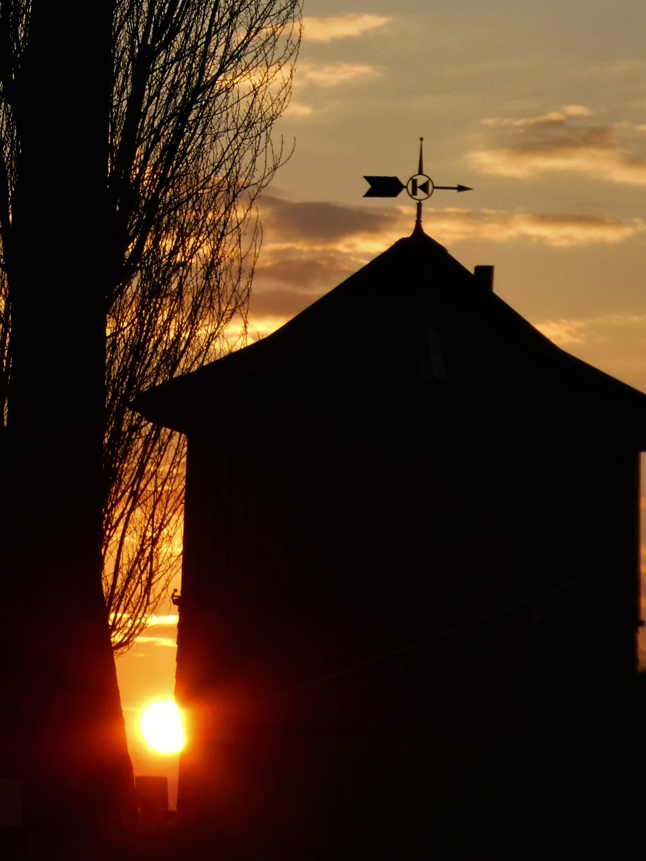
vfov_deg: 10.4
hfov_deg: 7.8
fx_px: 4678
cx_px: -61
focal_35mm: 188
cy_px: -152
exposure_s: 1/320
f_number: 4.5
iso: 80
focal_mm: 12.5
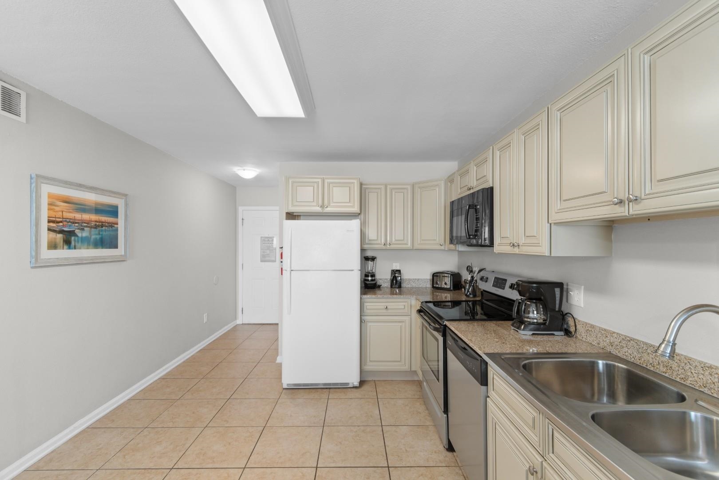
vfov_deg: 77.3
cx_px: 360
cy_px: 240
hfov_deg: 100.4
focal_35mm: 15
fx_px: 300
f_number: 4.5
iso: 100
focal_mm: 10
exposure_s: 1/2
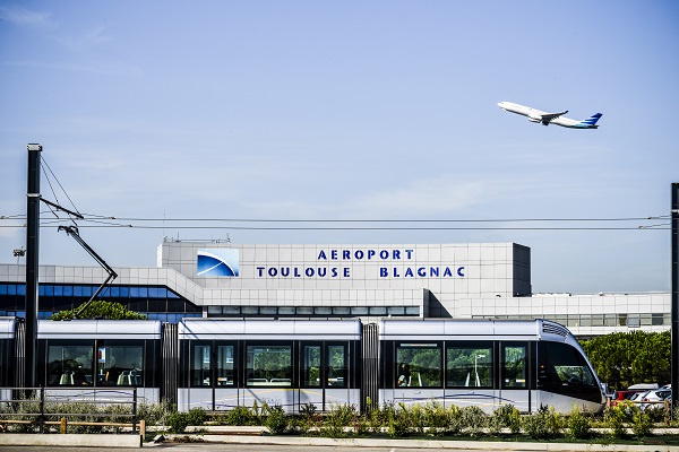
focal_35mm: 100
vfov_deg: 13.7
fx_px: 1886
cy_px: 226
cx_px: 340
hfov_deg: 20.4
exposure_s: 1/250
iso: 100
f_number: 11
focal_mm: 100
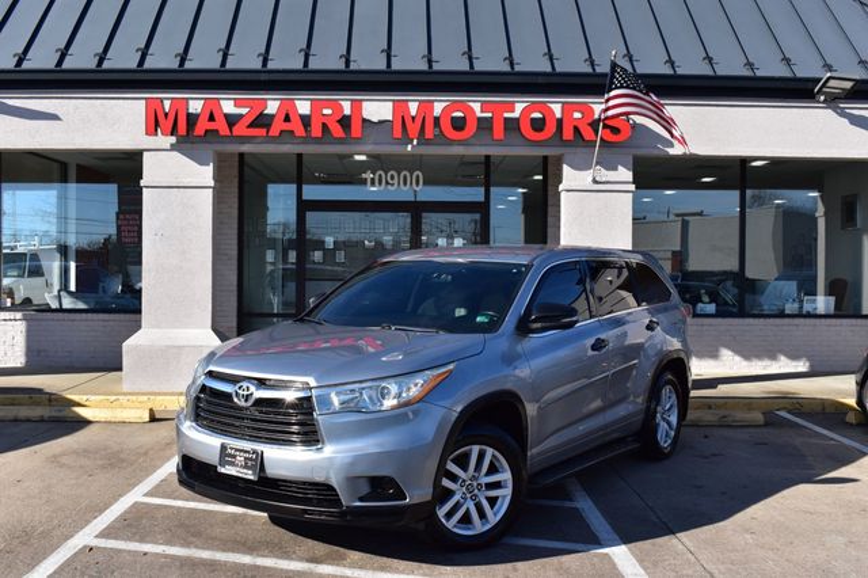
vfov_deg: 35.5
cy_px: 289
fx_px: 904
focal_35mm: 38
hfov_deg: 51.3
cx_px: 434
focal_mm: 25
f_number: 11
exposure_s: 1/400
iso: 400
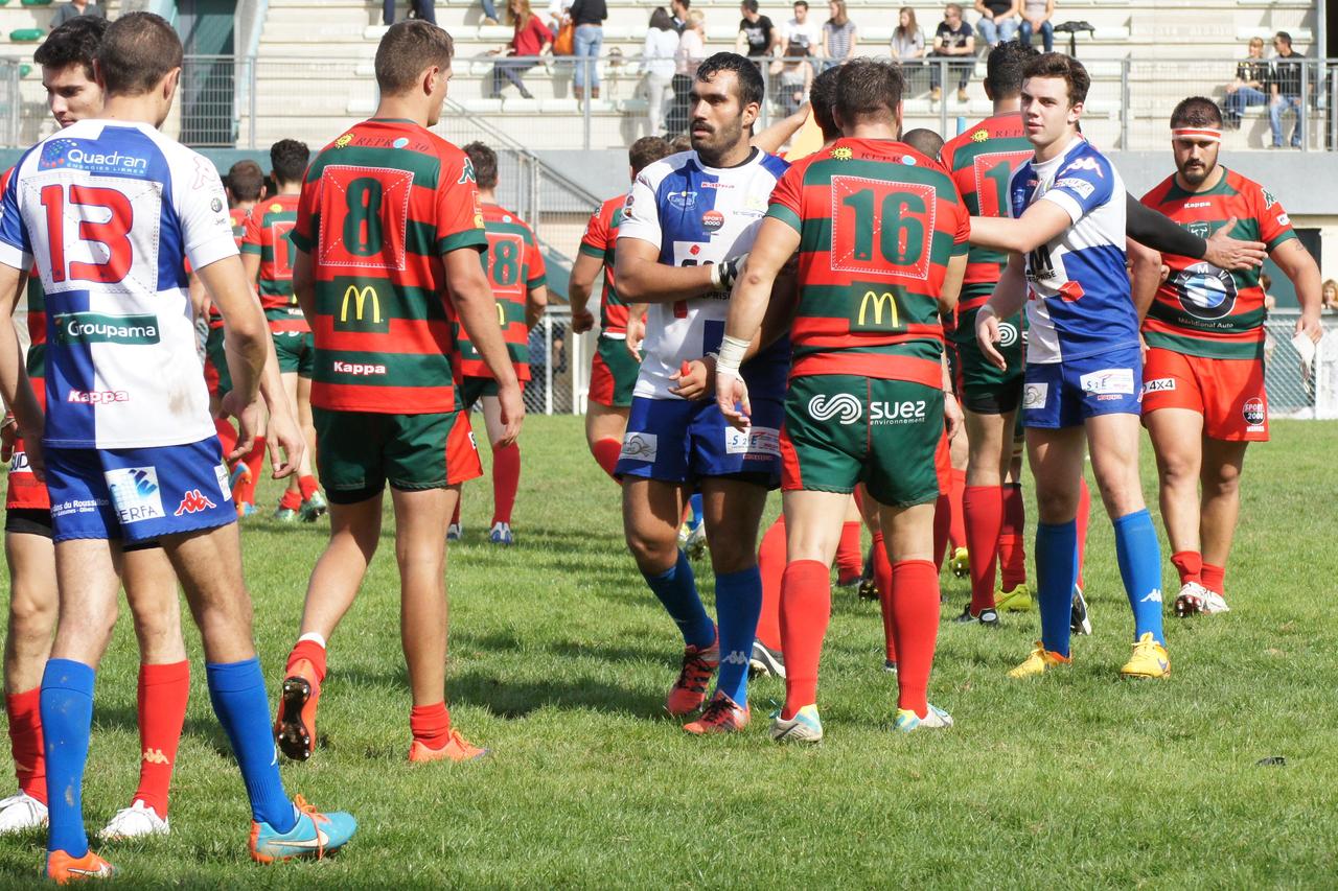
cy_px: 446
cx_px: 669
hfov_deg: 13.7
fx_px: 5574
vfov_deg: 9.1
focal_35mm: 150
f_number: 9
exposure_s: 1/1000
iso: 800
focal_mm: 100
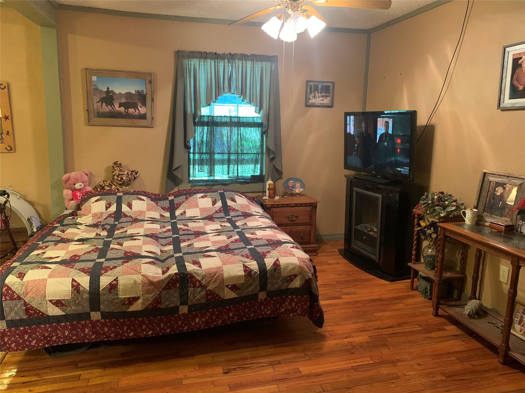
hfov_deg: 67.3
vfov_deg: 53.1
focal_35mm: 26
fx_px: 394
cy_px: 196
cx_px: 262
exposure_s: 1/30
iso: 400
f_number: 1.8
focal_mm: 4.25
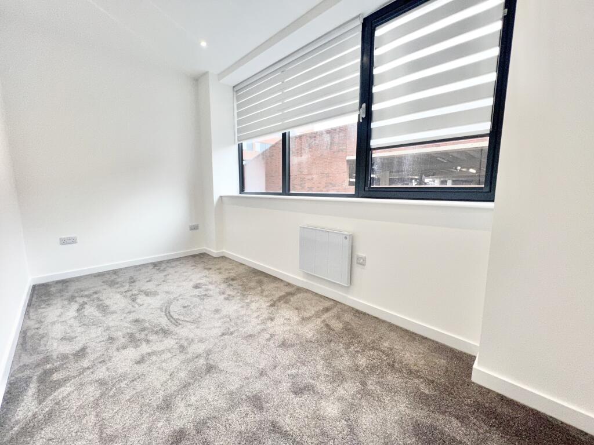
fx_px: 223
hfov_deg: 106.2
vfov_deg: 89.9
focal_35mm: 13
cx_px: 297
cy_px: 222
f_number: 1.8
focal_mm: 1.57
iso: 80
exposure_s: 1/100
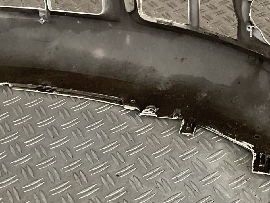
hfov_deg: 24.3
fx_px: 616
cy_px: -7
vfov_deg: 18.1
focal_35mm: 79
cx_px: 221
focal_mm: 3
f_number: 1.8
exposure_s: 1/50
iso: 80
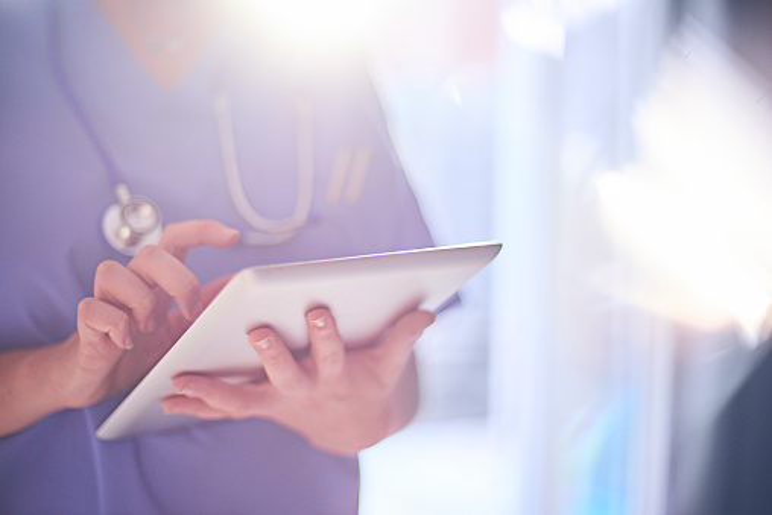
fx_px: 1072
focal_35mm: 50
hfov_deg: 39.6
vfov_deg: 27.0
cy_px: 258
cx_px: 386
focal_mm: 50
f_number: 1.4
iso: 640
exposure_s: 1/1000
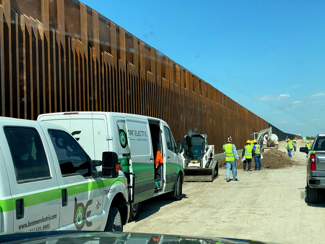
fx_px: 488
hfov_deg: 36.8
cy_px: 122
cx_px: 162
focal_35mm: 52
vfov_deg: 28.0
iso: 20
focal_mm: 6
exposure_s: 1/1170
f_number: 2
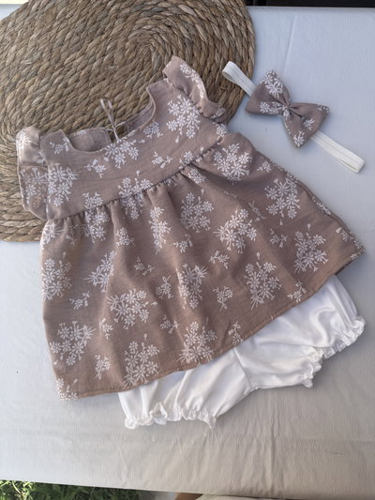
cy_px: 250
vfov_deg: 71.6
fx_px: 347
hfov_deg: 56.8
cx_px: 188
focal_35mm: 24
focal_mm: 6.76
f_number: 1.78
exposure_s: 1/1094
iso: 80
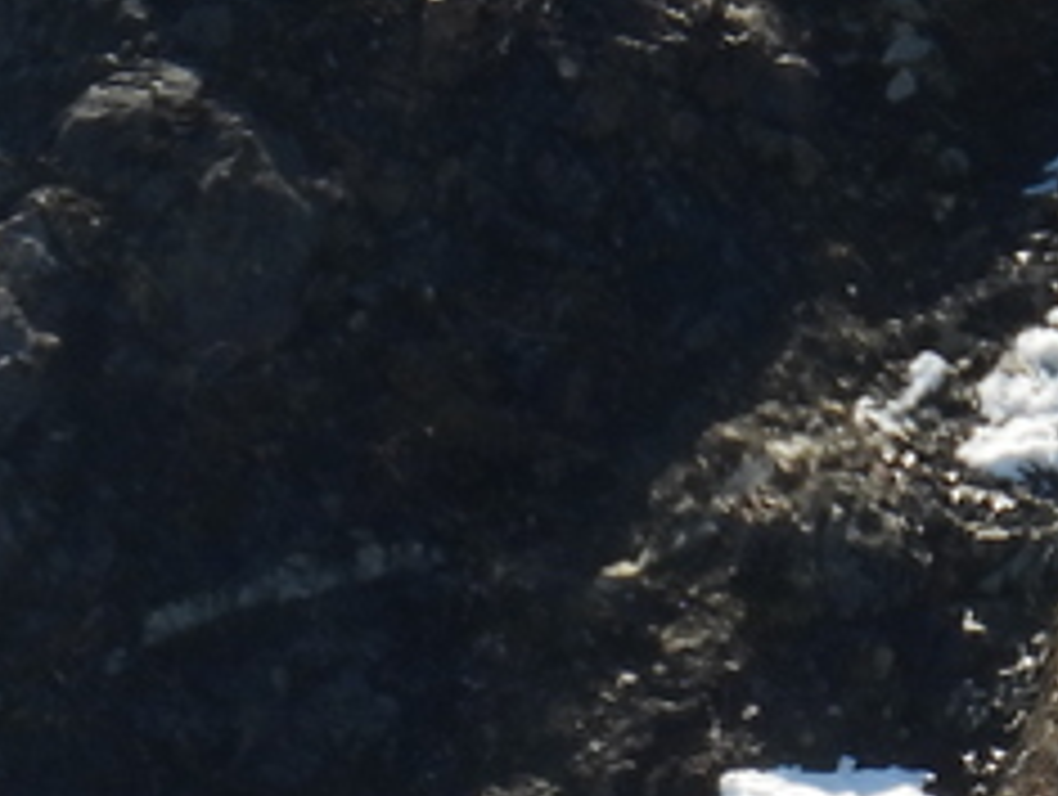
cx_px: -1760
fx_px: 116474
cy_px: 2091
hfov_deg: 0.5
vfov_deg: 0.4
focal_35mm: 3805
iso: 110
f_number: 5.6
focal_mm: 125
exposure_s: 1/500
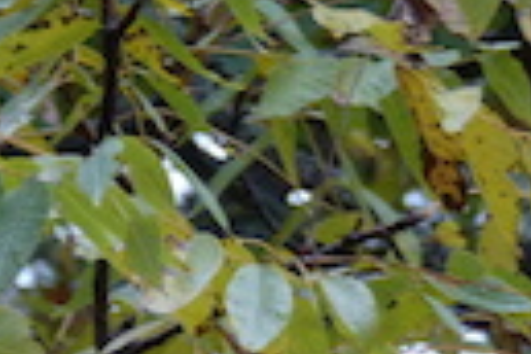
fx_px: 10250
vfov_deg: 2.0
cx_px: -430
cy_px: 70
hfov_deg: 3.0
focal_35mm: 695
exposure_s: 1/80
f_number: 2.8
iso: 250
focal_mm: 29.2
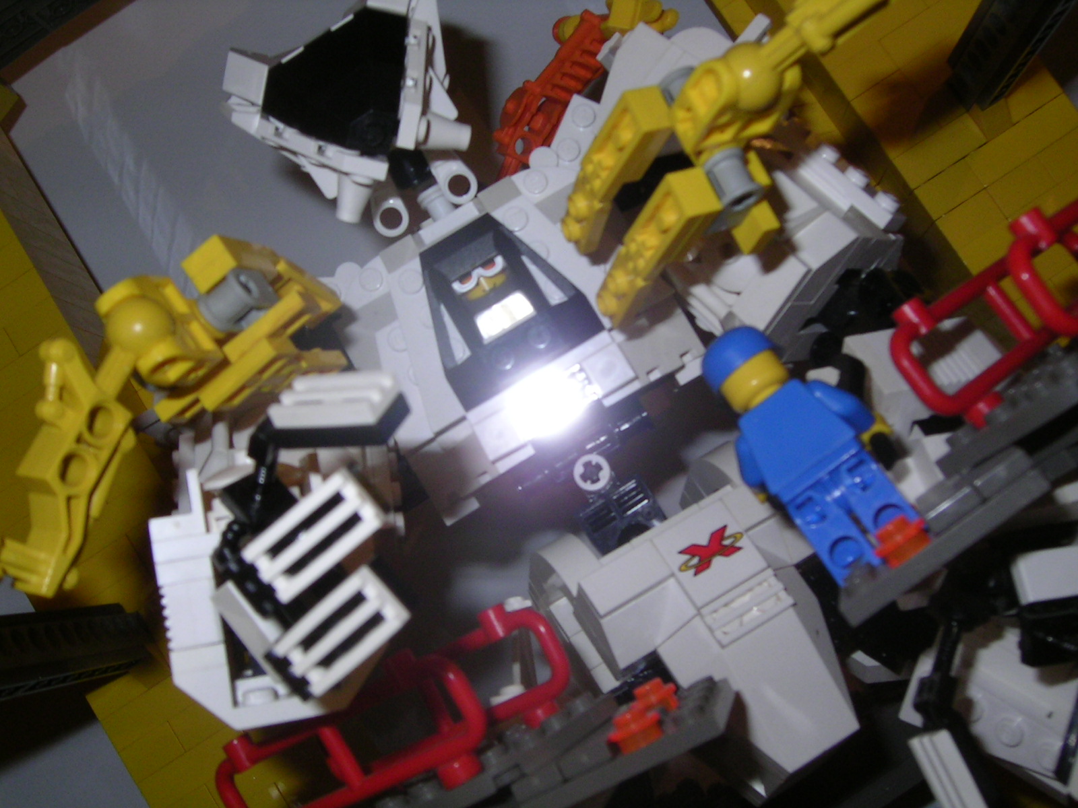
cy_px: 404
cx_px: 539
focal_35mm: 41
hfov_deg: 45.8
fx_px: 1277
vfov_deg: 35.1
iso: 100
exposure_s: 1/34.3
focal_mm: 6.4
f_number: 5.4
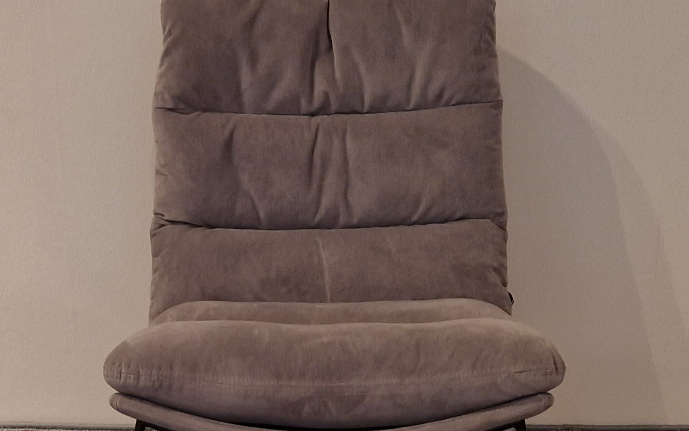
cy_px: 319
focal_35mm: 44
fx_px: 826
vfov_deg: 28.8
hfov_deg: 45.1
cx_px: 285
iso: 160
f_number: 1.8
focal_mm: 5.4
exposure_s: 1/100
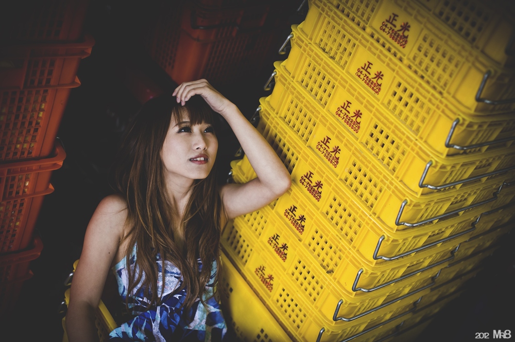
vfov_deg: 26.9
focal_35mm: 50
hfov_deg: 39.6
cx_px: 258
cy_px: 171
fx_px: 715
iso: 320
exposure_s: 1/25
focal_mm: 50
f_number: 2
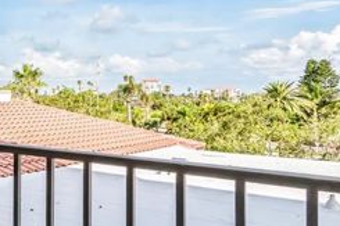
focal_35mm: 46
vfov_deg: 29.1
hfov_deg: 33.8
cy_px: 92
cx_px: -77
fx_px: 434
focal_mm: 16
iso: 1600
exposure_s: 1/3200
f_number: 8
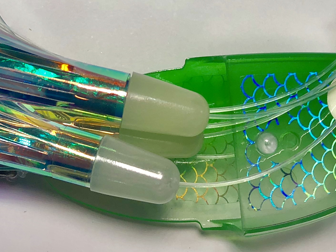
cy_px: -46
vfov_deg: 17.6
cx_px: 130
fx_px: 776
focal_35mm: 80
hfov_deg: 24.4
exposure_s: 1/120
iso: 20
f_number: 1.8
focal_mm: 3.99
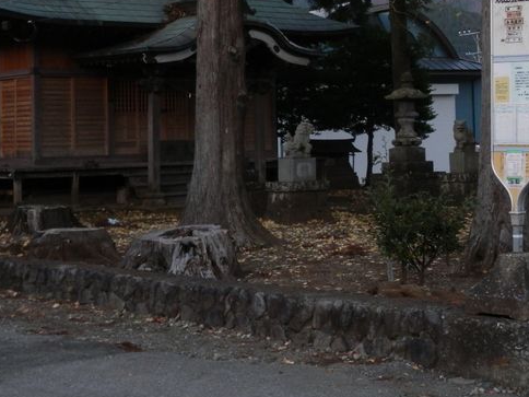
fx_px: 1238
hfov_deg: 24.0
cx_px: 342
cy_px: 85
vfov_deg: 18.1
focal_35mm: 81
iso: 160
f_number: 4
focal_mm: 8.9
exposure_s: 1/100
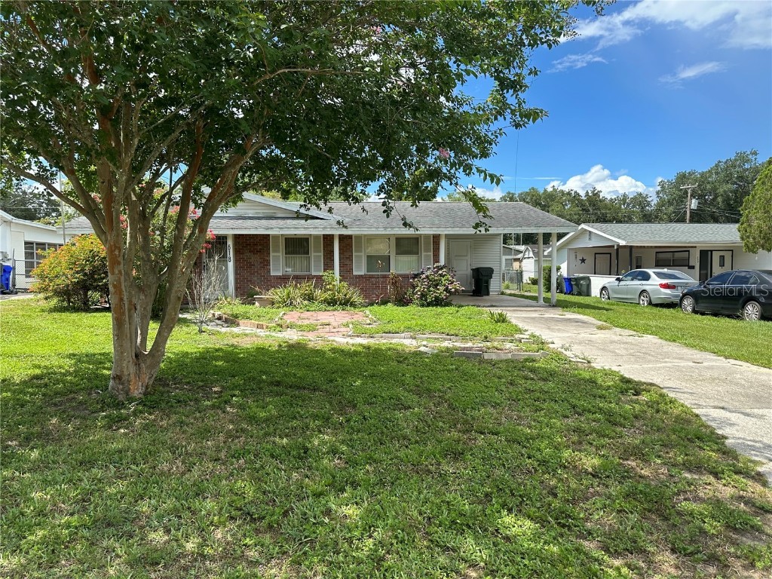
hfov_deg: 71.6
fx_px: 535
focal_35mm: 24
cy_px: 290
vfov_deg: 56.8
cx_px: 386
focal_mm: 6.86
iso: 80
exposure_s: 1/2525
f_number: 1.78
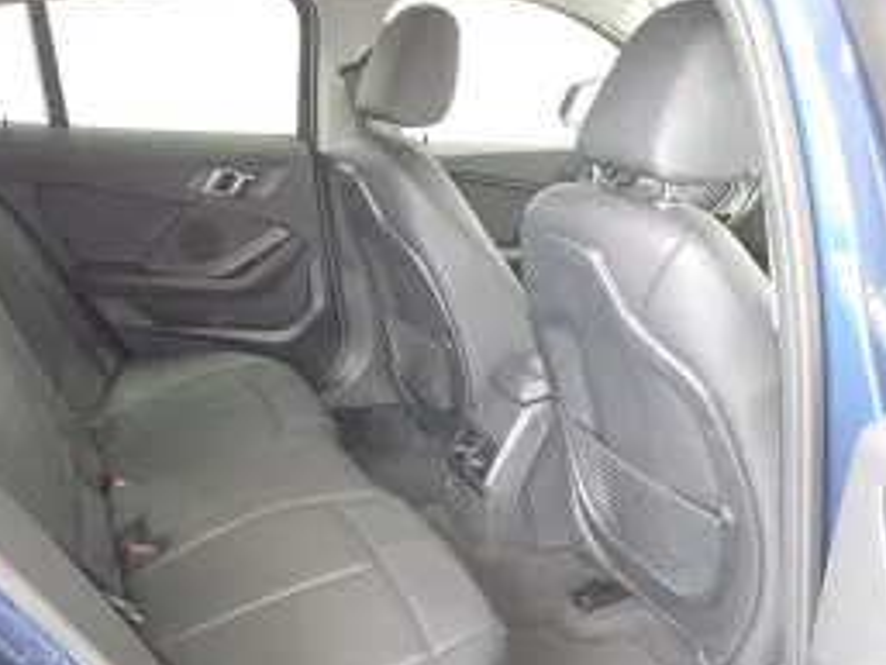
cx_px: 303
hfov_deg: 51.7
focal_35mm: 35
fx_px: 896
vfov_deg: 40.5
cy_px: 400
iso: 320
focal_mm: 4.65
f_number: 1.8
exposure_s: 1/33.3
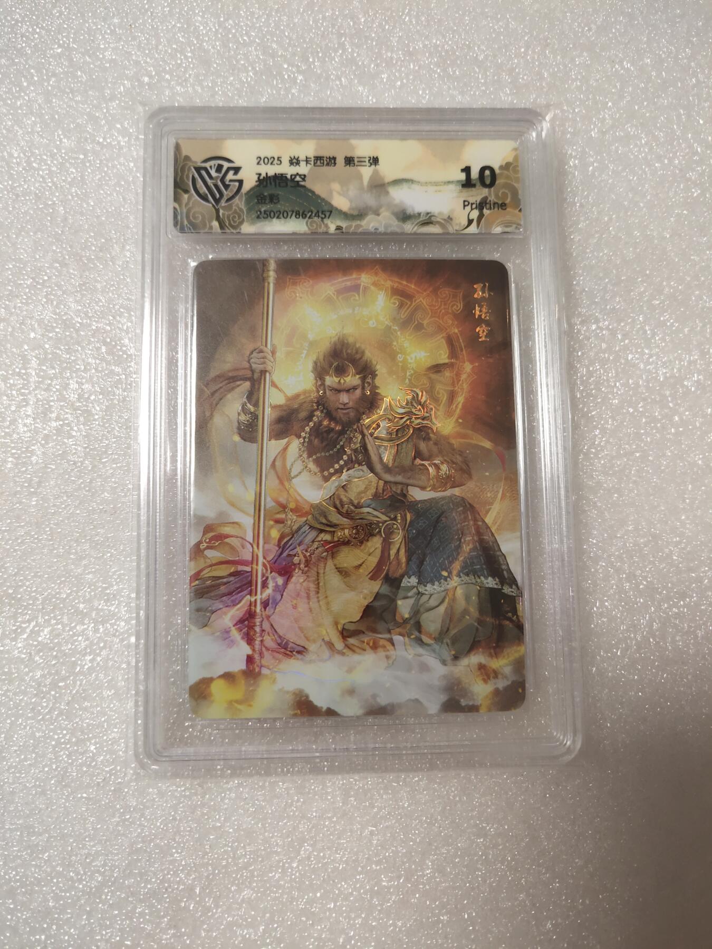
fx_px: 713
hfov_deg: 53.1
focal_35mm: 26
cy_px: 474
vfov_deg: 67.3
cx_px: 356
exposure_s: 1/60
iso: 200
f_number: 1.79
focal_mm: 4.27
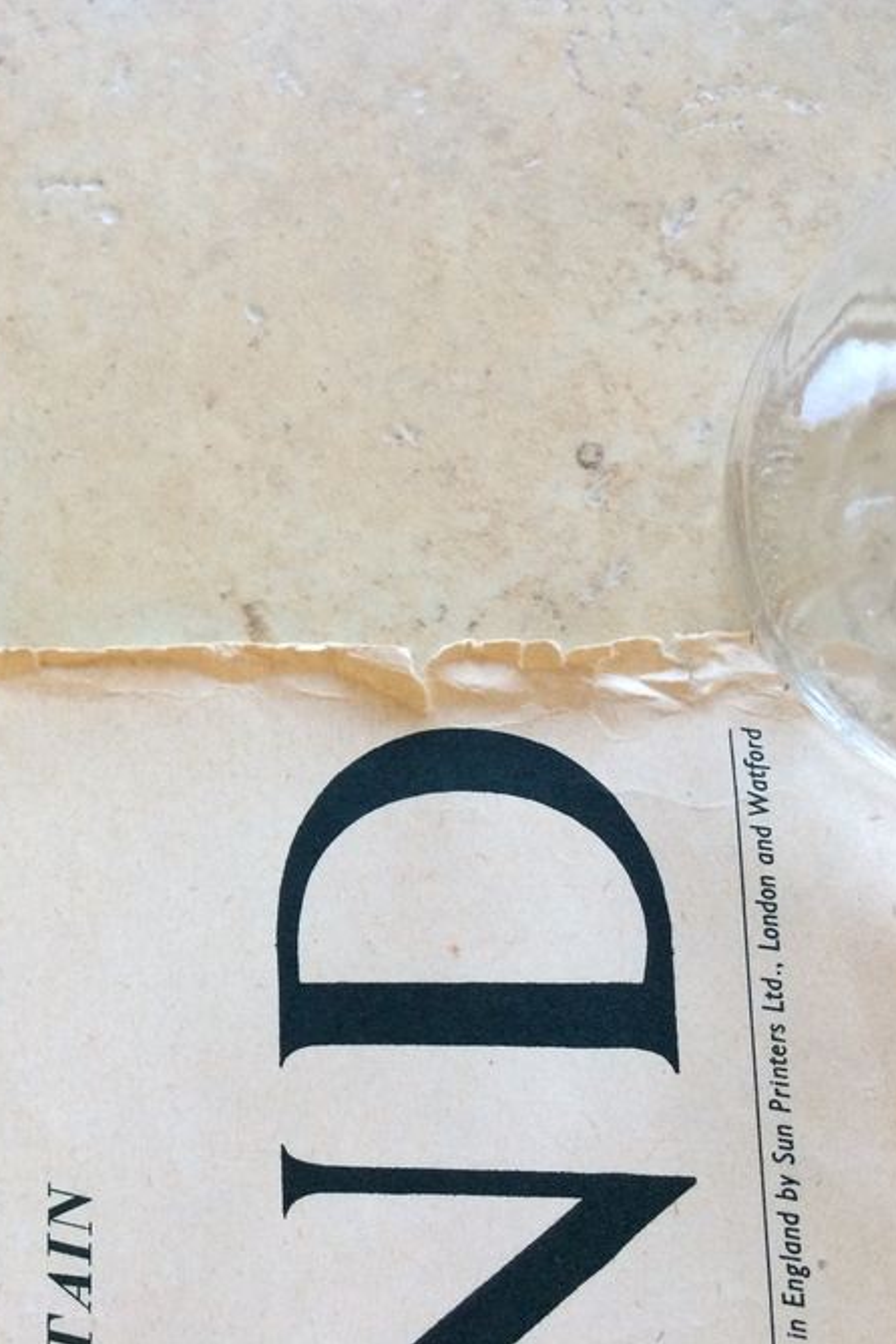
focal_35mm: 42
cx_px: 74
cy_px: 676
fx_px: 1568
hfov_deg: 30.4
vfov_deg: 46.4
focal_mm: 4.12
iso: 64
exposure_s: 1/30
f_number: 2.2
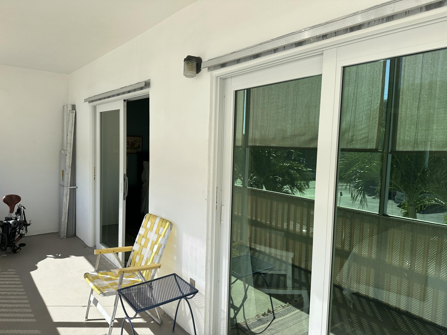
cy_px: 168
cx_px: 224
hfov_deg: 71.6
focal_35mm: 24
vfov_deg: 56.8
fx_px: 310
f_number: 1.78
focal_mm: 6.86
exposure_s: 1/1357
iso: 80
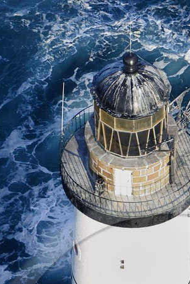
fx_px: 3299
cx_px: 174
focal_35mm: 417
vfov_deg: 4.9
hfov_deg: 3.3
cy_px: 385
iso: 800
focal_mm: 120
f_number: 6.3
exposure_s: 1/1250
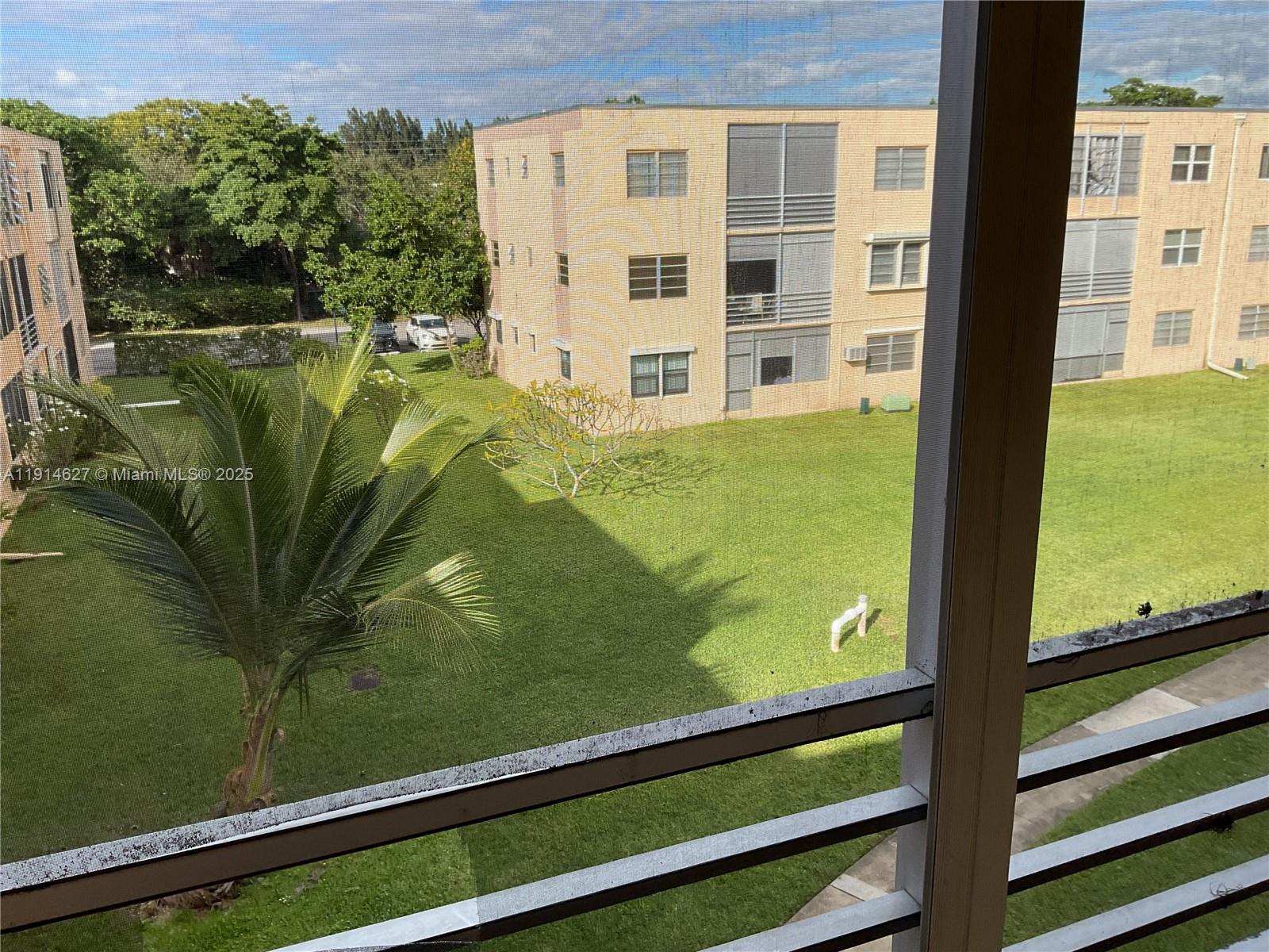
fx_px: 1063
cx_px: 634
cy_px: 476
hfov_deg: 61.7
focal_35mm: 29
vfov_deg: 48.2
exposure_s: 1/1412
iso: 16
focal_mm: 3
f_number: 1.8
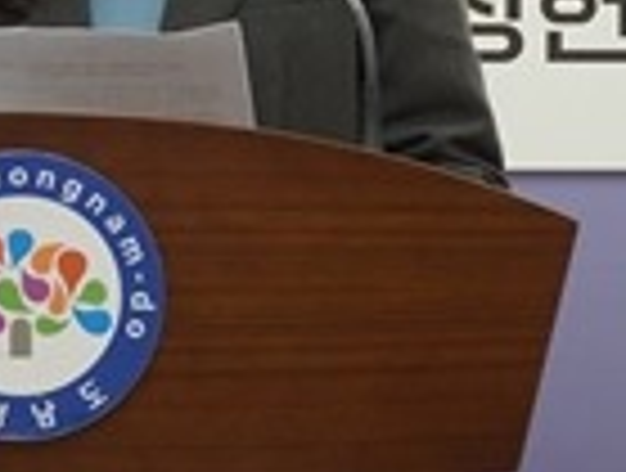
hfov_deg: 6.0
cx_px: 266
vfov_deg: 4.5
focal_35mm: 331
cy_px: -74
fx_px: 6001
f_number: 5
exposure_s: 1/160
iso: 500
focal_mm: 50
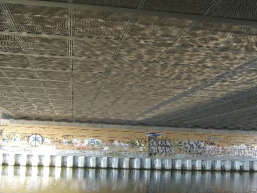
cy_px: 106
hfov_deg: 34.2
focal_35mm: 56
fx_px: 416
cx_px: 162
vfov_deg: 26.1
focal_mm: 7.9
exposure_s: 1/80
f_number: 2.8
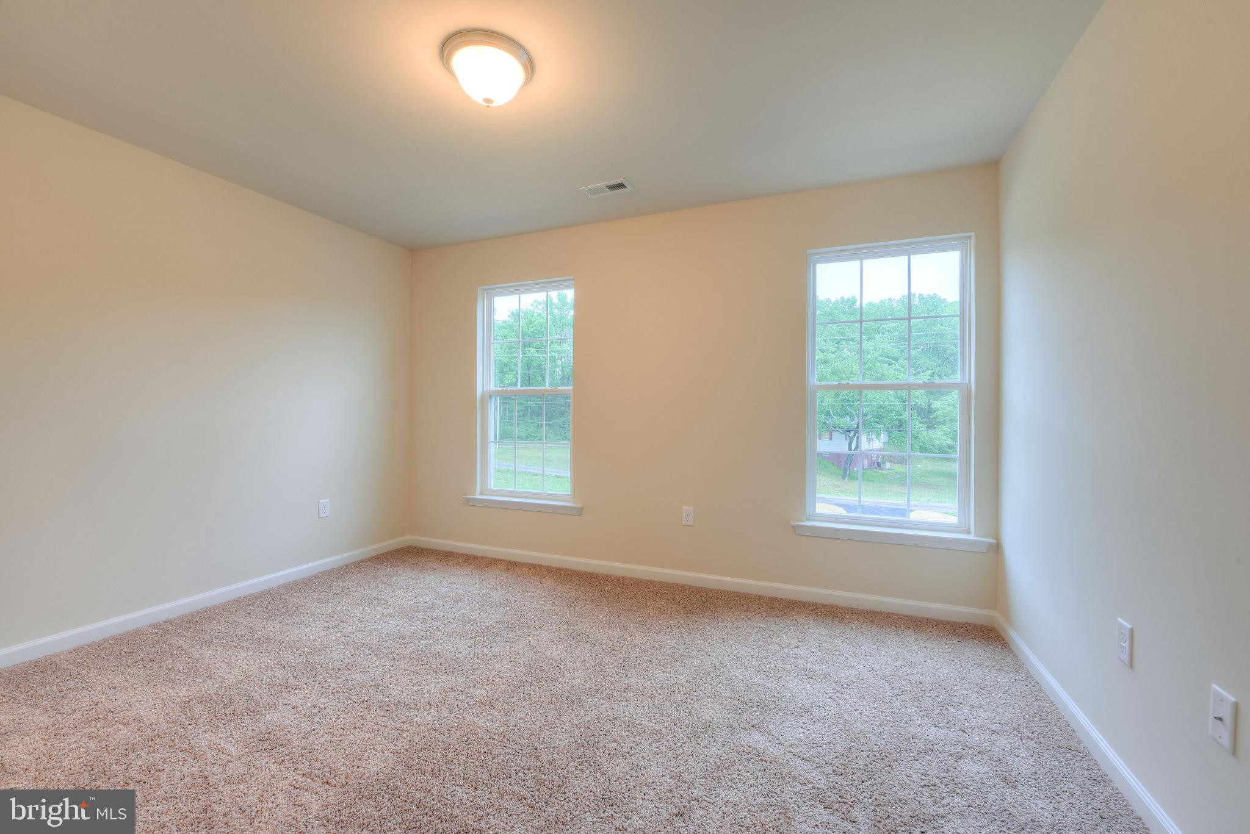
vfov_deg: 81.3
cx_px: 625
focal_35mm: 14
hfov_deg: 104.2
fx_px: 486
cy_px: 417
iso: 200
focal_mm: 14
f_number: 11
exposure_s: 1/2.5
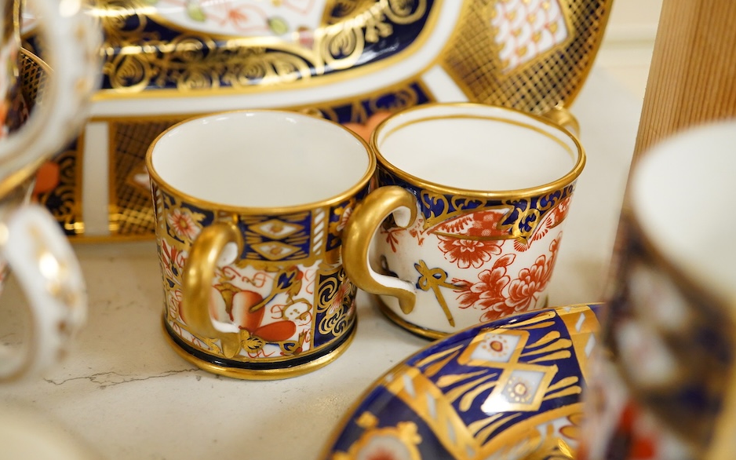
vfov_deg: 23.5
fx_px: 1103
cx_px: 314
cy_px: 232
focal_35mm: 55
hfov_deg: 36.8
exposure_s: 1/160
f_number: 5.6
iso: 2500
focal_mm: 30
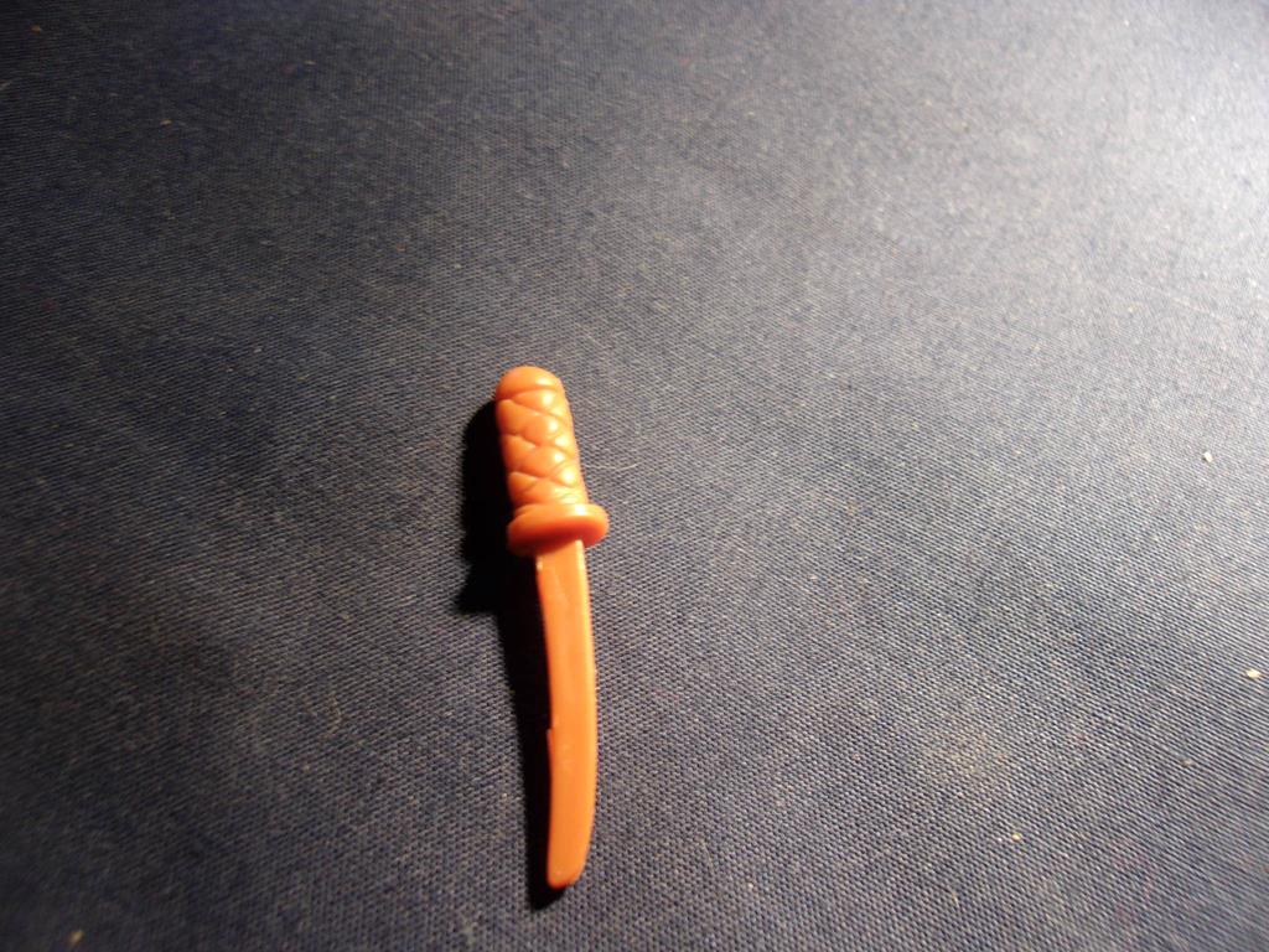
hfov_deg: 65.3
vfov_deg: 51.4
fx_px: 990
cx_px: 634
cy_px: 476
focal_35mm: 27
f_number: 3
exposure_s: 1/45
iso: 80
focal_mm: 4.9
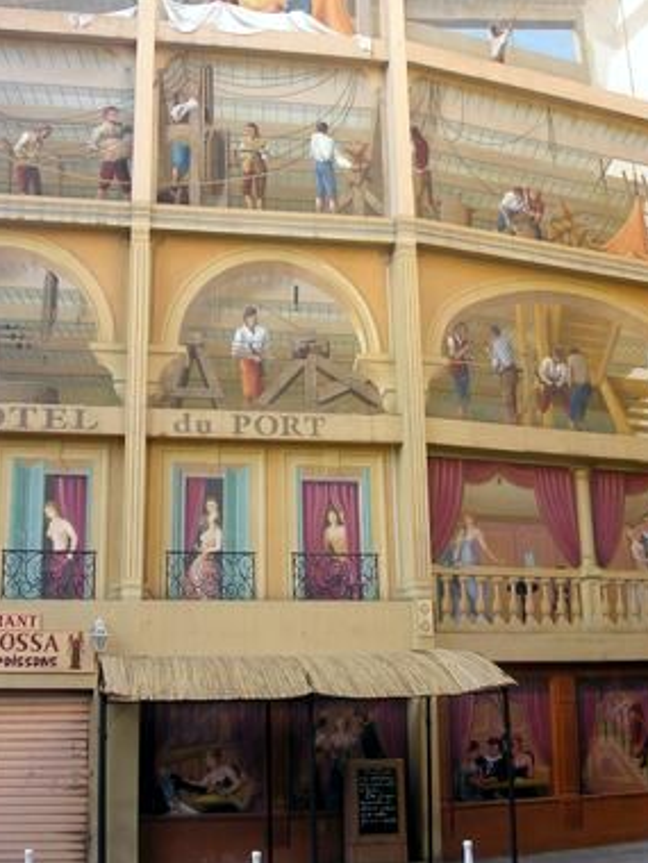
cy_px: 322
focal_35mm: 48
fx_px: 1198
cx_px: 289
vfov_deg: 39.4
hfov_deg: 30.2
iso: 100
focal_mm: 7.8
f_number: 4
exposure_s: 1/90
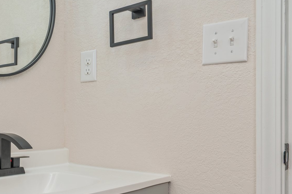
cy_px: 128
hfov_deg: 42.4
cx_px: 27
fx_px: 340
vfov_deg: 31.6
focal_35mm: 42
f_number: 9
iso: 160
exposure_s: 1/30
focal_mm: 23
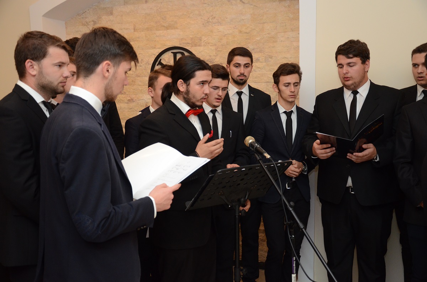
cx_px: 214
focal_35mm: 42
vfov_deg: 31.7
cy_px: 141
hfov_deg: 46.5
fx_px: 497
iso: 1600
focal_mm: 28
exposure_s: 1/80
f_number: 4
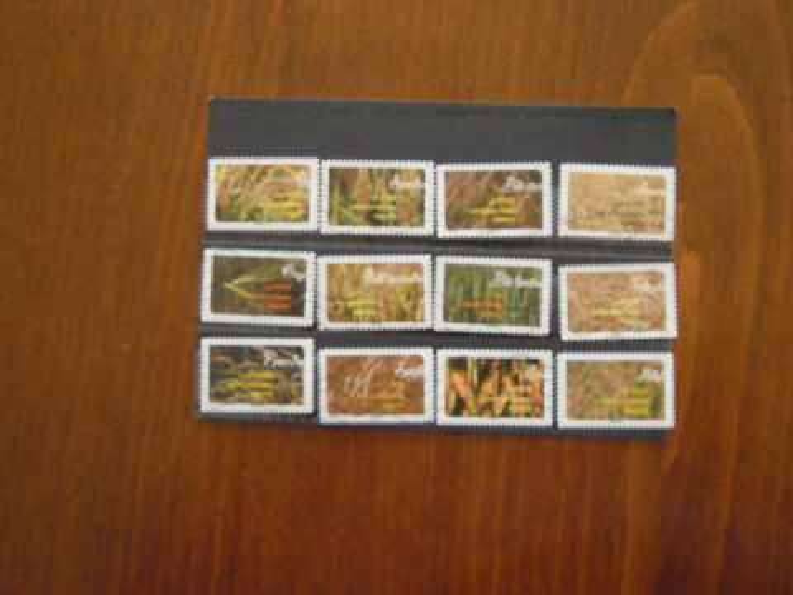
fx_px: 939
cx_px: 396
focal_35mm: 41
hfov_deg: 45.8
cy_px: 298
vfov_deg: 35.1
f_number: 3.2
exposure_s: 1/125
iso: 800
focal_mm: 7.3
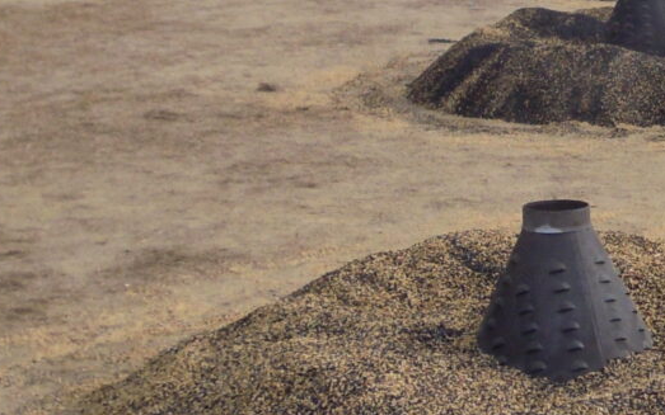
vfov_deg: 11.9
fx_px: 1976
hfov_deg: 18.7
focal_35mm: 109
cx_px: 612
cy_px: 41
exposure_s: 1/160
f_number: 7.6
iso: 100
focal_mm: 5
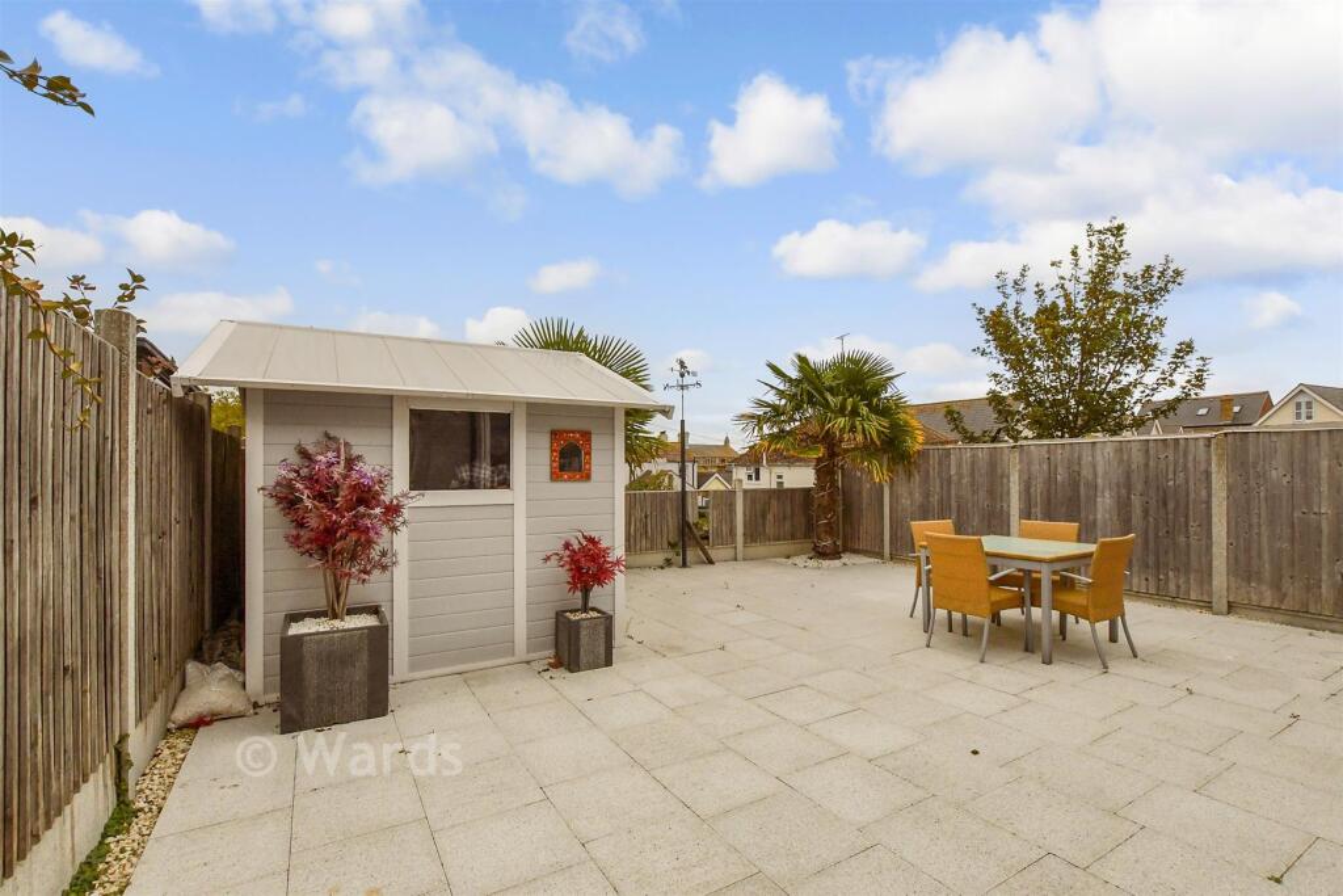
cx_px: 672
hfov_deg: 100.4
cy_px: 448
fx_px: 560
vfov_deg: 77.3
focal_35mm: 15
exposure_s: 1/1250
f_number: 10
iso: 2000
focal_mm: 10
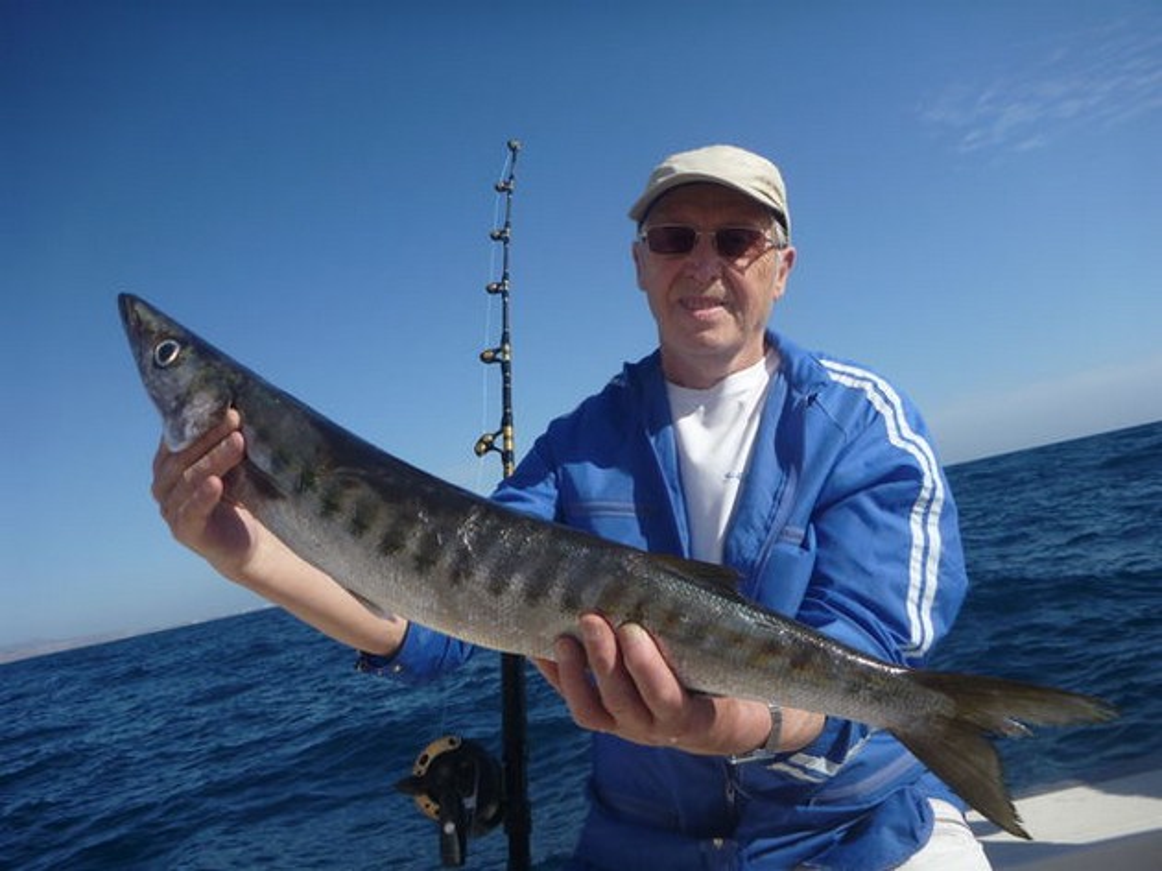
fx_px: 940
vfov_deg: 49.7
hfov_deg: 63.5
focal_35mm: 28
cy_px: 436
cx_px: 581
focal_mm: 4.9
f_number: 3.3
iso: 100
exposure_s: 1/1300
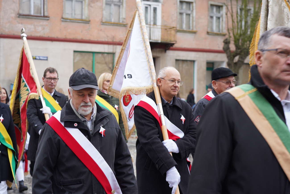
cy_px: 97
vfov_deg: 24.6
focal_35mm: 55
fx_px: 443
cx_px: 145
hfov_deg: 36.2
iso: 200
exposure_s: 1/100
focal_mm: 55
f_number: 4
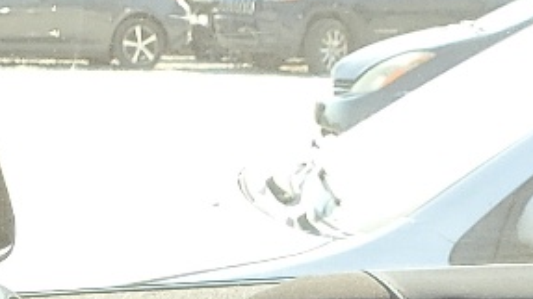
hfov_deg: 13.6
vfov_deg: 6.9
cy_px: 880
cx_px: 409
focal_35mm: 158
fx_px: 2232
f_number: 1.5
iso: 50
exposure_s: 1/192
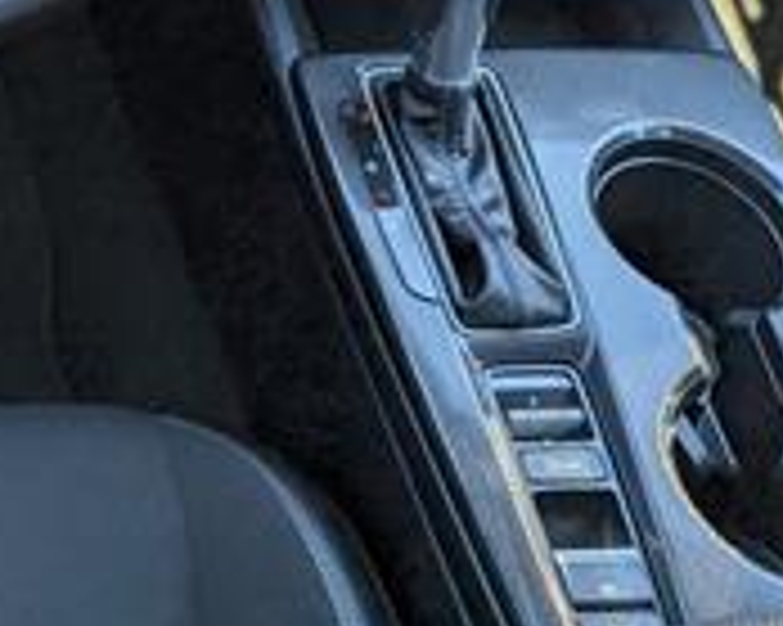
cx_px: -176
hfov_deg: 20.7
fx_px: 1992
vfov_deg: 17.4
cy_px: -5
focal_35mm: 86
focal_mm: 6.9
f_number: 1.68
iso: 21
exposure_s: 1/385
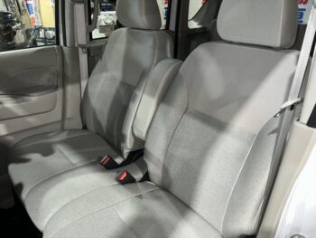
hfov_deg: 67.3
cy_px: 119
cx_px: 158
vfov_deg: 53.1
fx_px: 238
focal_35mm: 26
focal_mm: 5.7
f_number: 1.5
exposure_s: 1/17
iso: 64
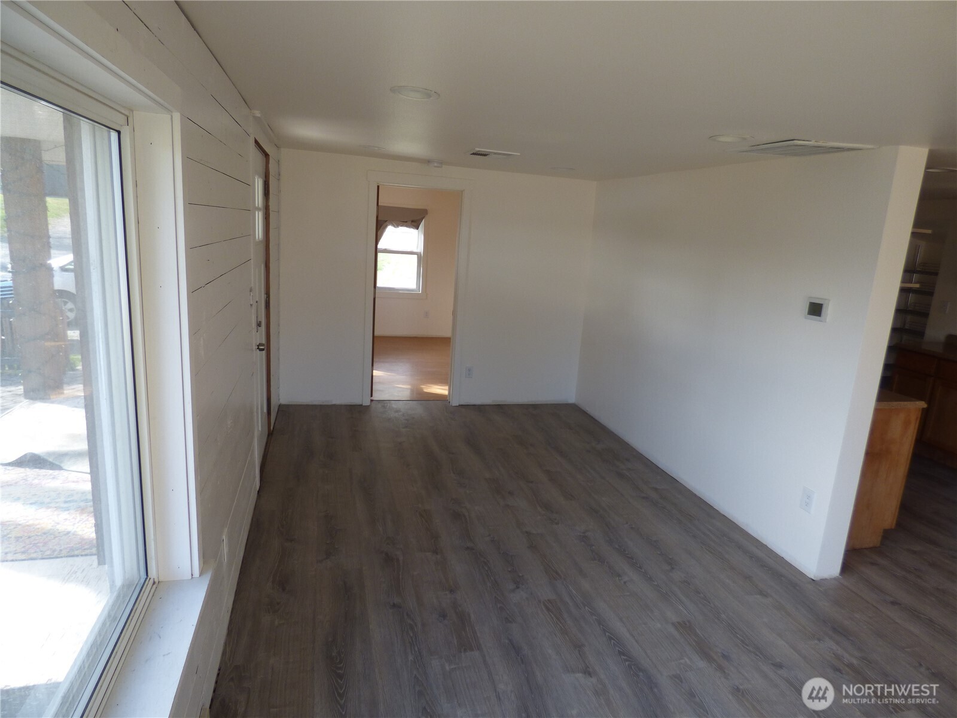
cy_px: 359
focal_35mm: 20
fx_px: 553
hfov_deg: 81.7
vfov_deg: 66.0
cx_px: 478
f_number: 2.8
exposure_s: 1/60
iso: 100
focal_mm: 3.58
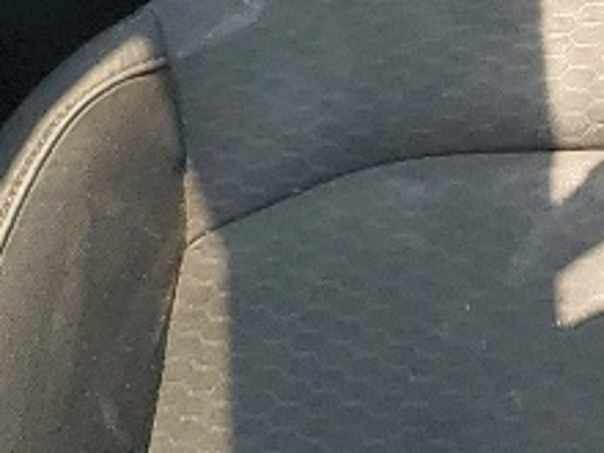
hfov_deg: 9.0
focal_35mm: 189
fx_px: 3298
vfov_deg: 7.7
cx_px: 1656
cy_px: -178
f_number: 1.5
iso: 50
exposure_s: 1/213
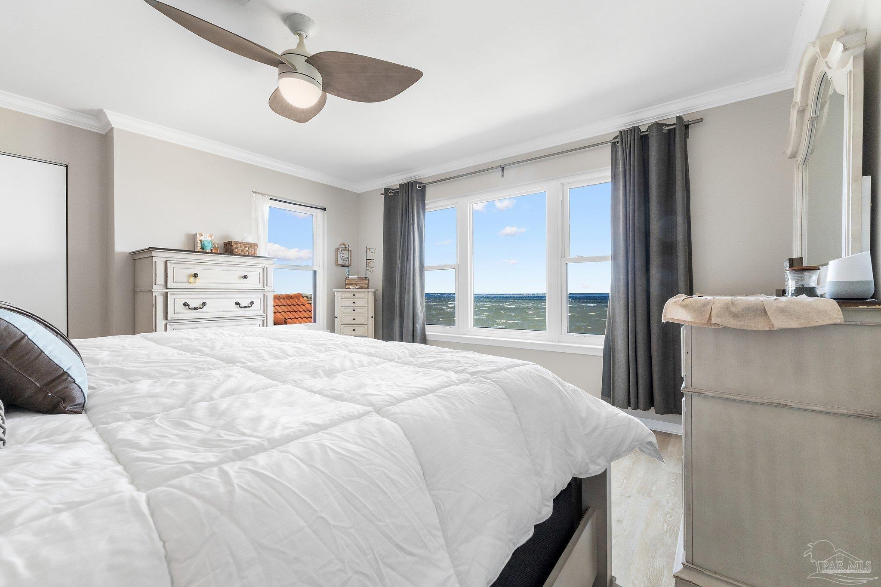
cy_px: 294
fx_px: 367
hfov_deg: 100.4
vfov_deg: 77.3
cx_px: 440
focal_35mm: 15
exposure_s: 1/5
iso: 400
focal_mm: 10
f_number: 8
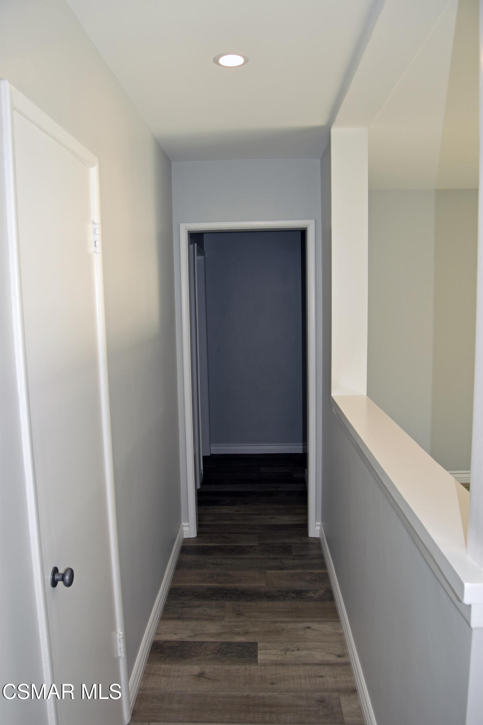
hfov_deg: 47.9
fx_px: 543
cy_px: 362
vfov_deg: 67.4
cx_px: 242
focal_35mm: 27
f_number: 5.6
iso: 220
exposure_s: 1/125
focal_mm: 18
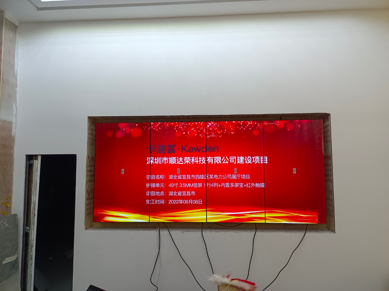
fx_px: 281
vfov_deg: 54.9
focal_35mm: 25
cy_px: 146
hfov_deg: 69.4
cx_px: 194
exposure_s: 1/100
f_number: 1.79
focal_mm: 4.71
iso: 535
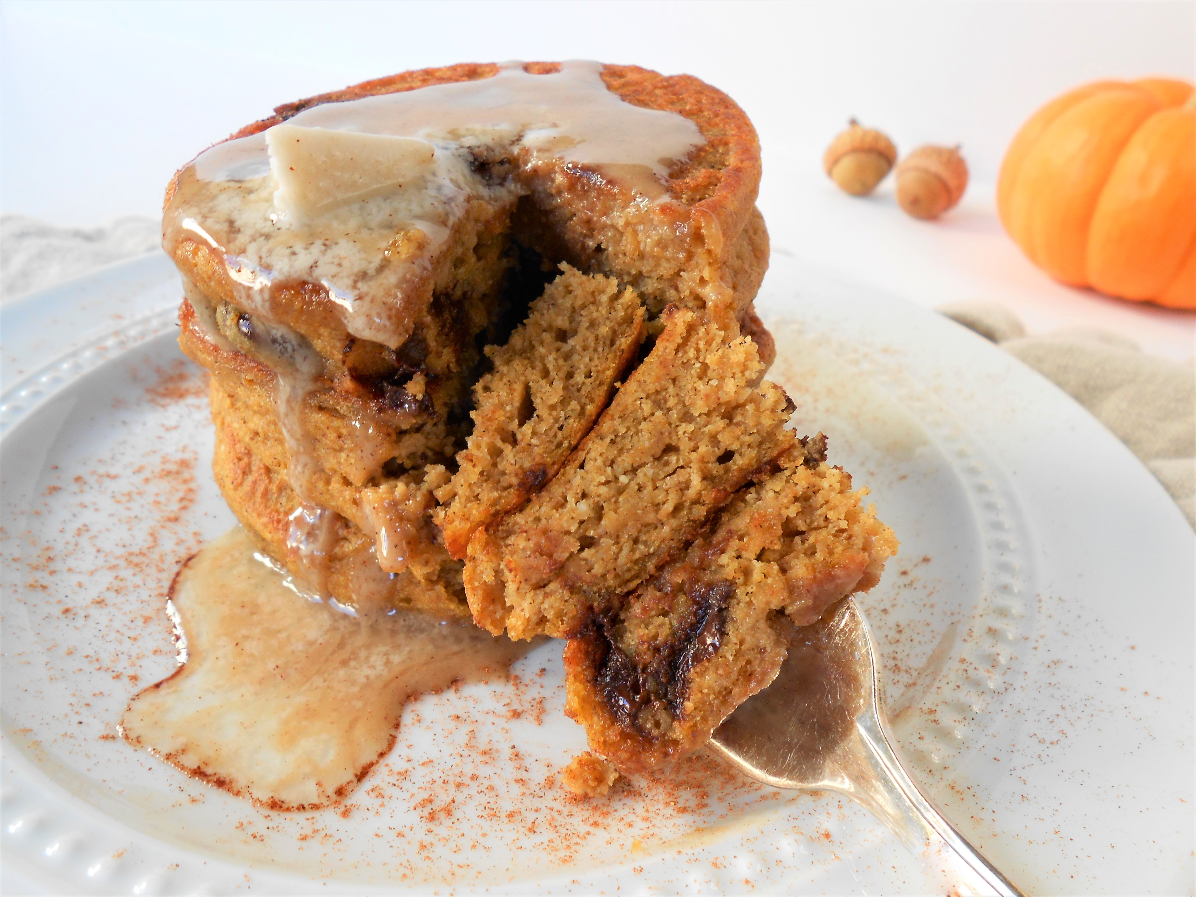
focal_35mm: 26
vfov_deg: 53.1
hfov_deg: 67.3
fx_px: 898
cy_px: 448
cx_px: 598
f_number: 3.5
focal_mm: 4.6
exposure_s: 1/30
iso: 125
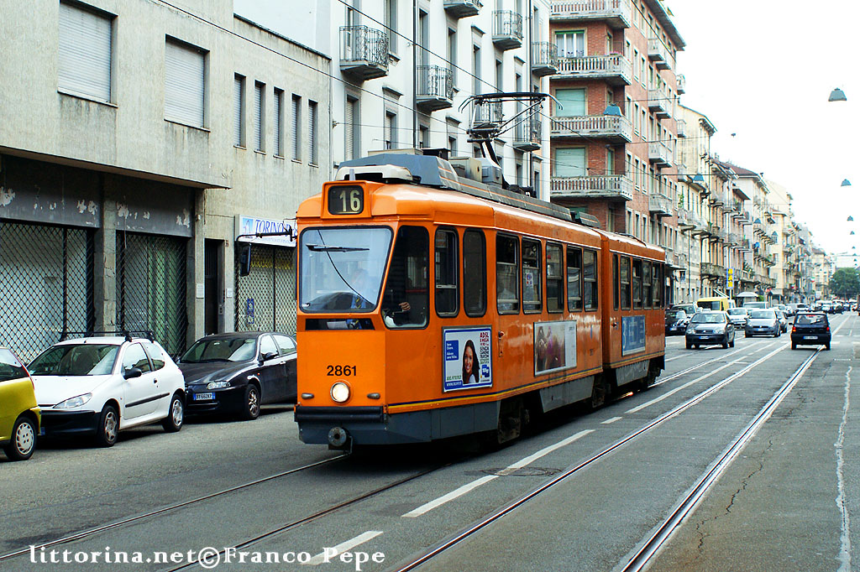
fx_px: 1254
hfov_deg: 37.9
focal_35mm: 52
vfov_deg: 25.7
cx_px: 430
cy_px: 286
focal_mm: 35
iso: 400
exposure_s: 1/500
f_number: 4
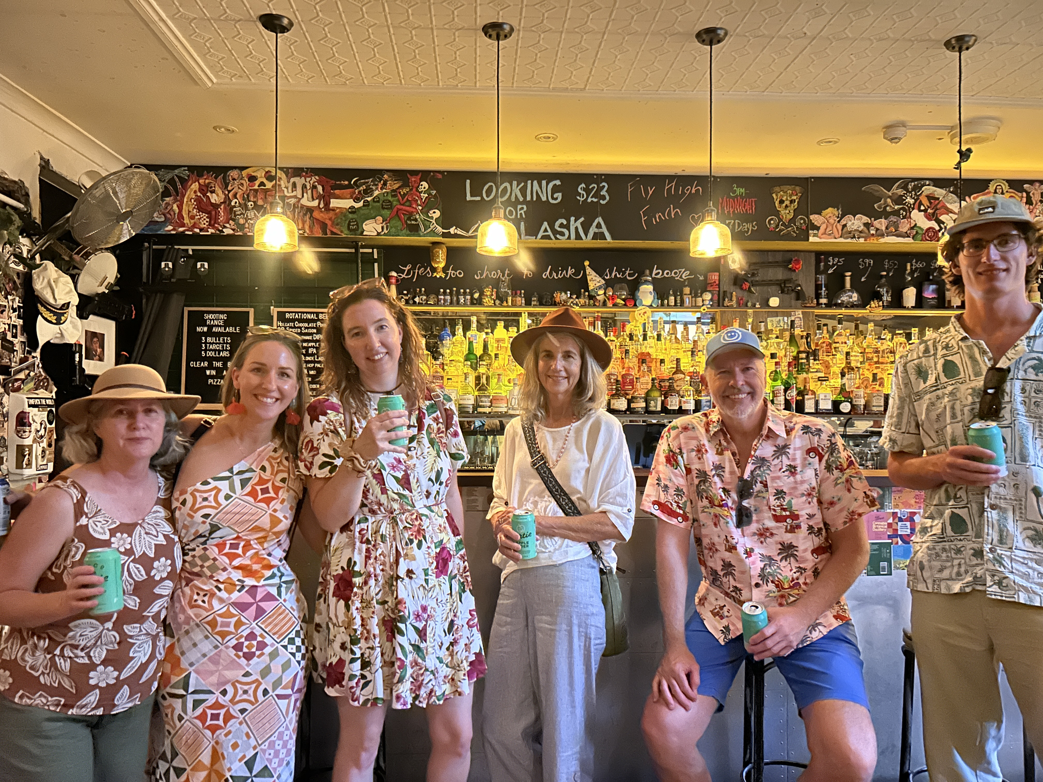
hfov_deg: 67.3
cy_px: 391
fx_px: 783
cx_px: 522
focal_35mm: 26
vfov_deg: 53.1
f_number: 1.5
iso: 2500
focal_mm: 5.7
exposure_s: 1/14
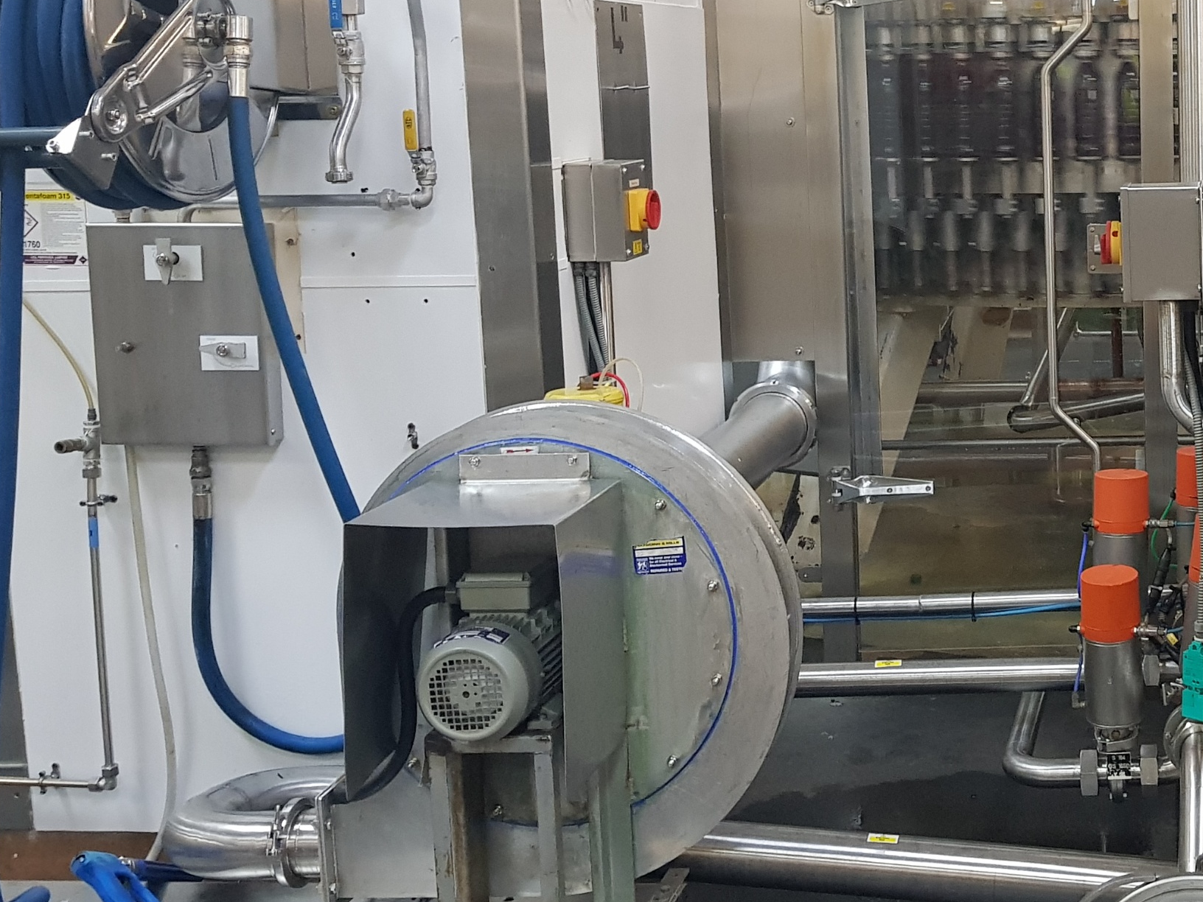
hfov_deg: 34.5
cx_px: 1115
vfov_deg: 27.8
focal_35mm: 52
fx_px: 1807
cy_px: 282
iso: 250
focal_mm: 4.3
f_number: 1.7
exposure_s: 1/33
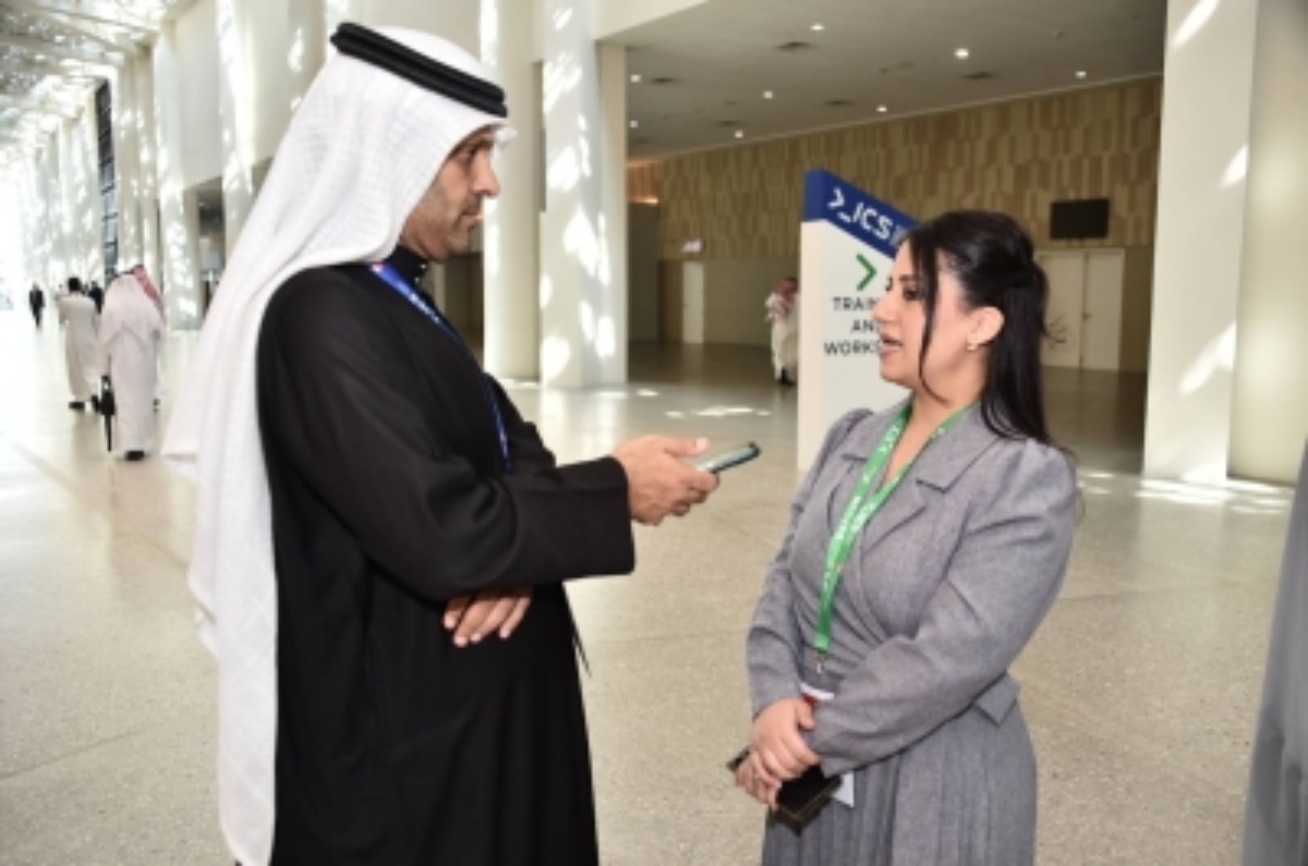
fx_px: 1160
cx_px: 654
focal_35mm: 32
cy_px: 433
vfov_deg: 41.0
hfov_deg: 58.8
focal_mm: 32
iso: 640
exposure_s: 1/125
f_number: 4
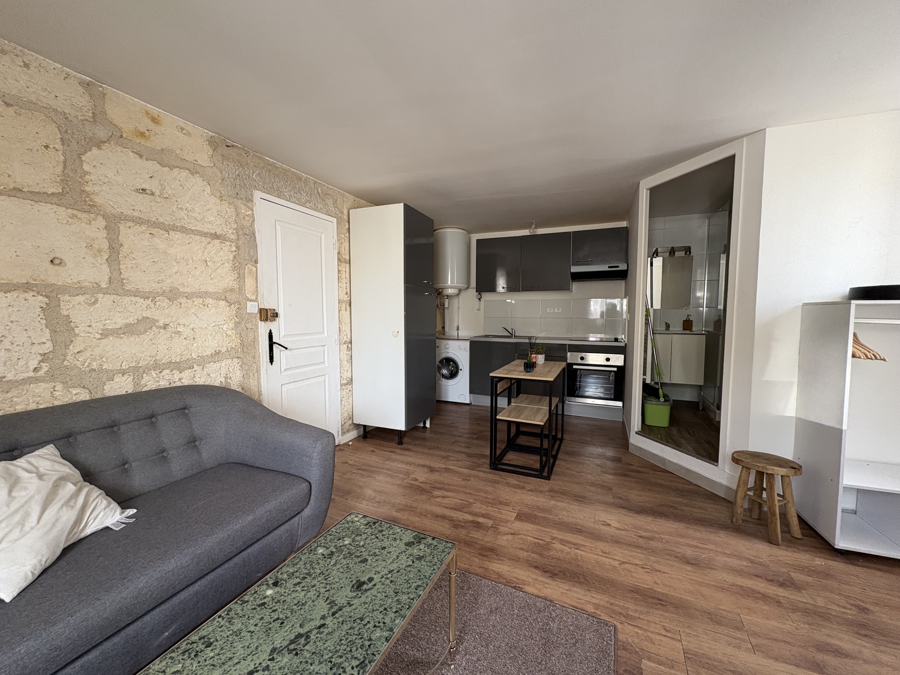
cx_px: 450
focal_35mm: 14
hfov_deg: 102.1
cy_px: 338
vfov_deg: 85.7
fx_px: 364
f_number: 2.2
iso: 200
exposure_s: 1/60
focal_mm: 2.22
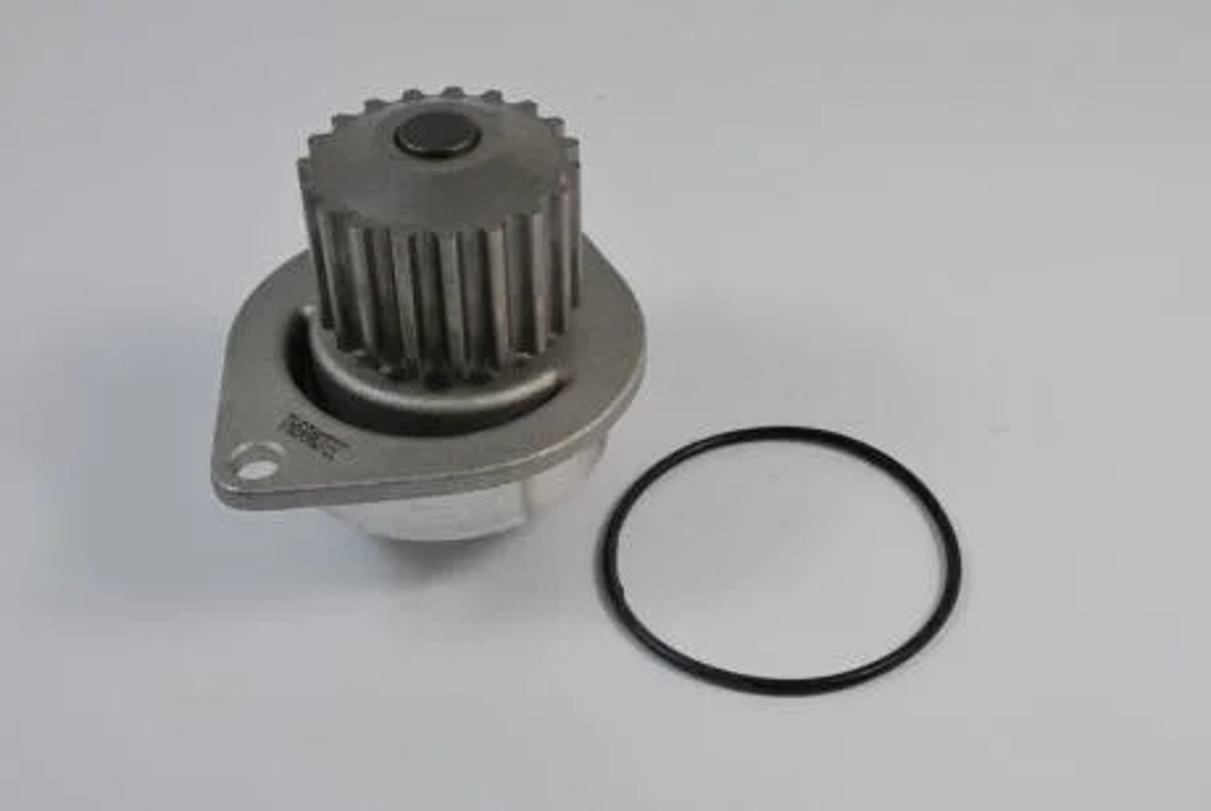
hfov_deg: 43.6
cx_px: 606
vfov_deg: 30.0
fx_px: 1516
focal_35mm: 45
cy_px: 406
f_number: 10
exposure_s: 1/15
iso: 100
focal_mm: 30
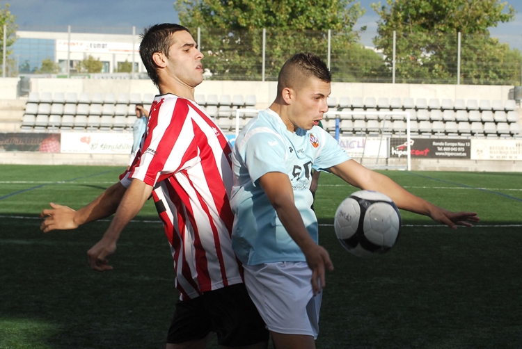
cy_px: 174
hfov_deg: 19.4
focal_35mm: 105
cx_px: 261
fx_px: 1524
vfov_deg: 13.1
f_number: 7.1
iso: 400
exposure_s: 1/500
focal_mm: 70
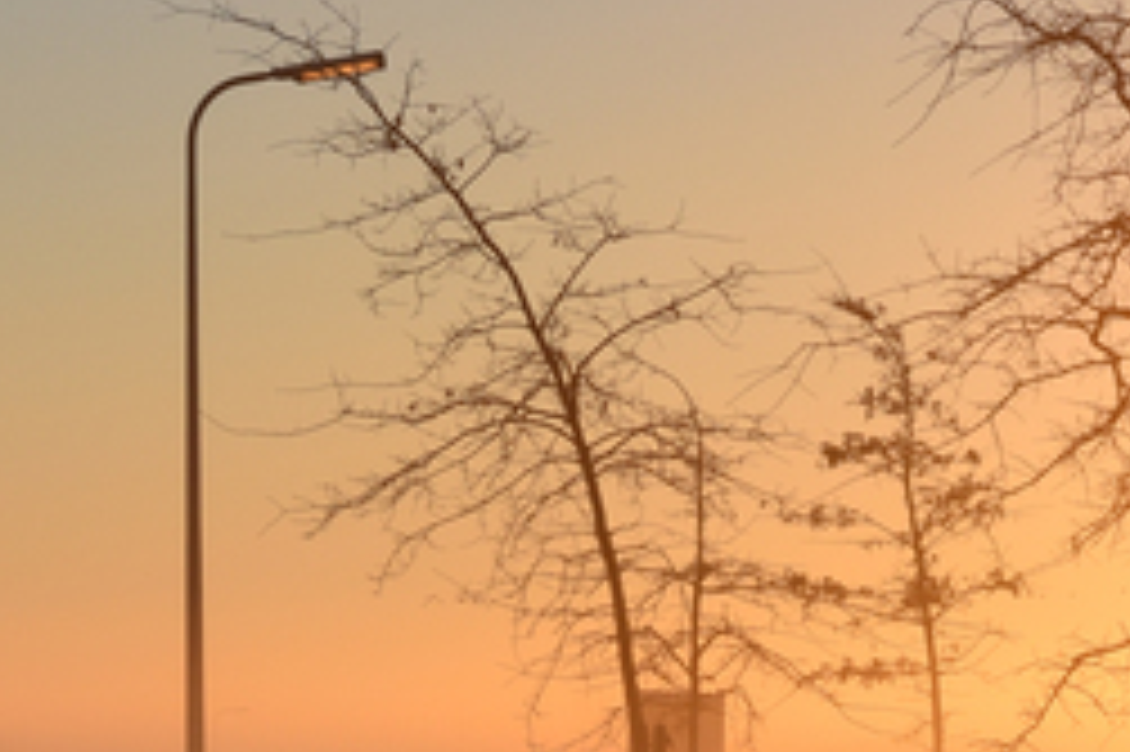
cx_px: 14
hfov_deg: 8.6
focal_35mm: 239
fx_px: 7497
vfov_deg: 5.7
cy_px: 579
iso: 100
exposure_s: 1/250
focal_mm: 50
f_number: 9
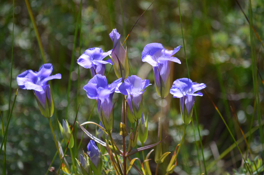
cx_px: 132
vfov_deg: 3.0
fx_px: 3293
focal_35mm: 450
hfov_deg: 4.6
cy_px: 88
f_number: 5.6
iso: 400
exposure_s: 1/1000
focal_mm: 300
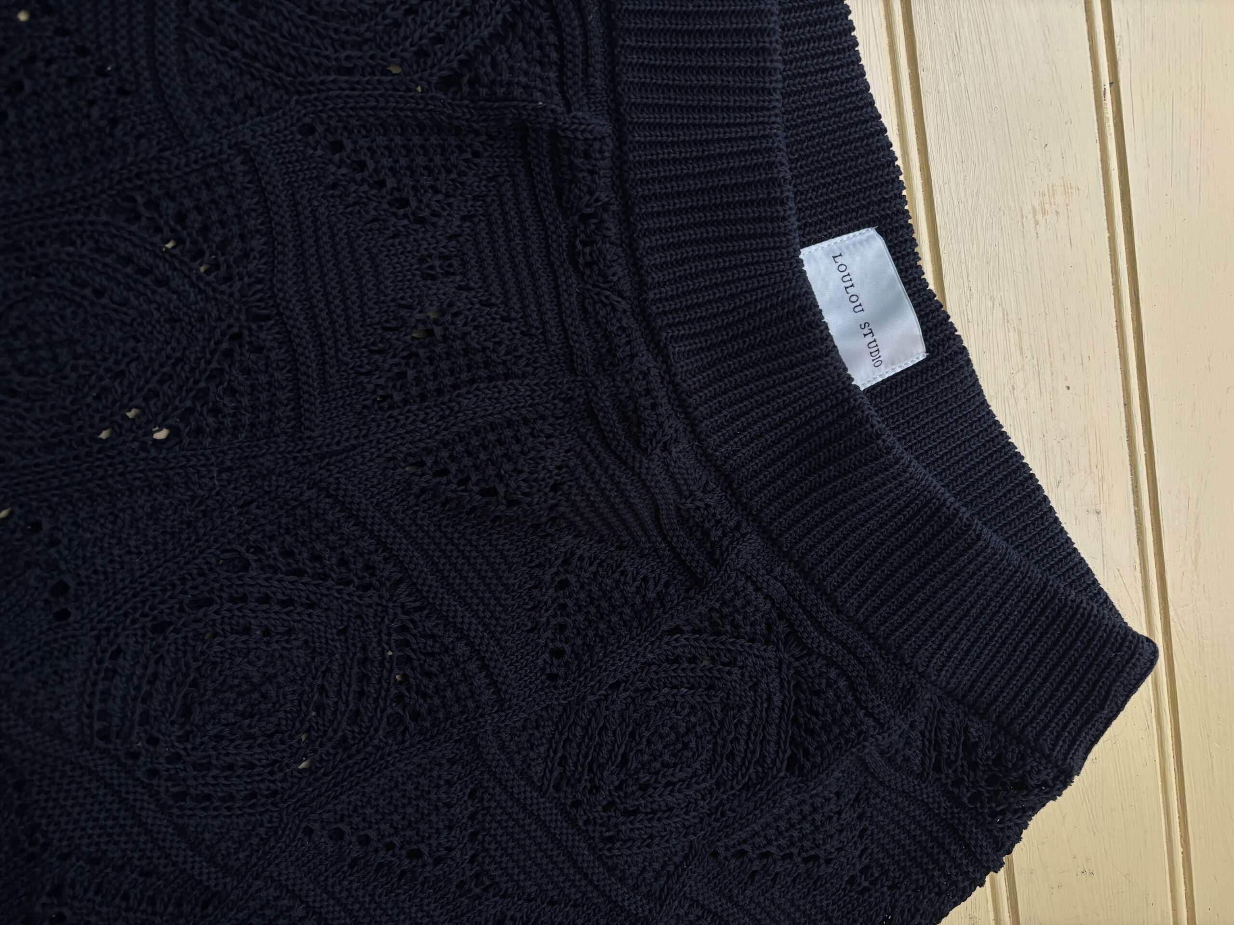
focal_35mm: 26
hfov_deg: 67.3
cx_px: 617
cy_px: 462
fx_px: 927
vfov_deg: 53.1
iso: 125
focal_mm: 5.96
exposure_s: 1/50
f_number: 1.6
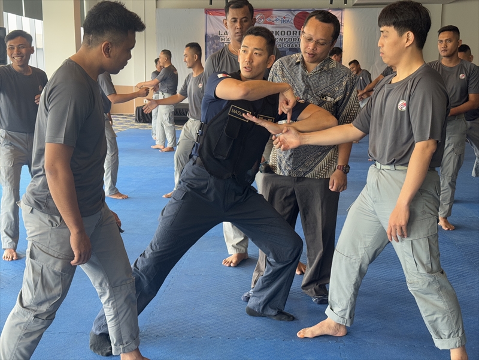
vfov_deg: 30.3
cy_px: 180
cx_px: 240
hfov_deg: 39.7
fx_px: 664
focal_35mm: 48
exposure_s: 1/75
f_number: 1.78
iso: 100
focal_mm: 6.76
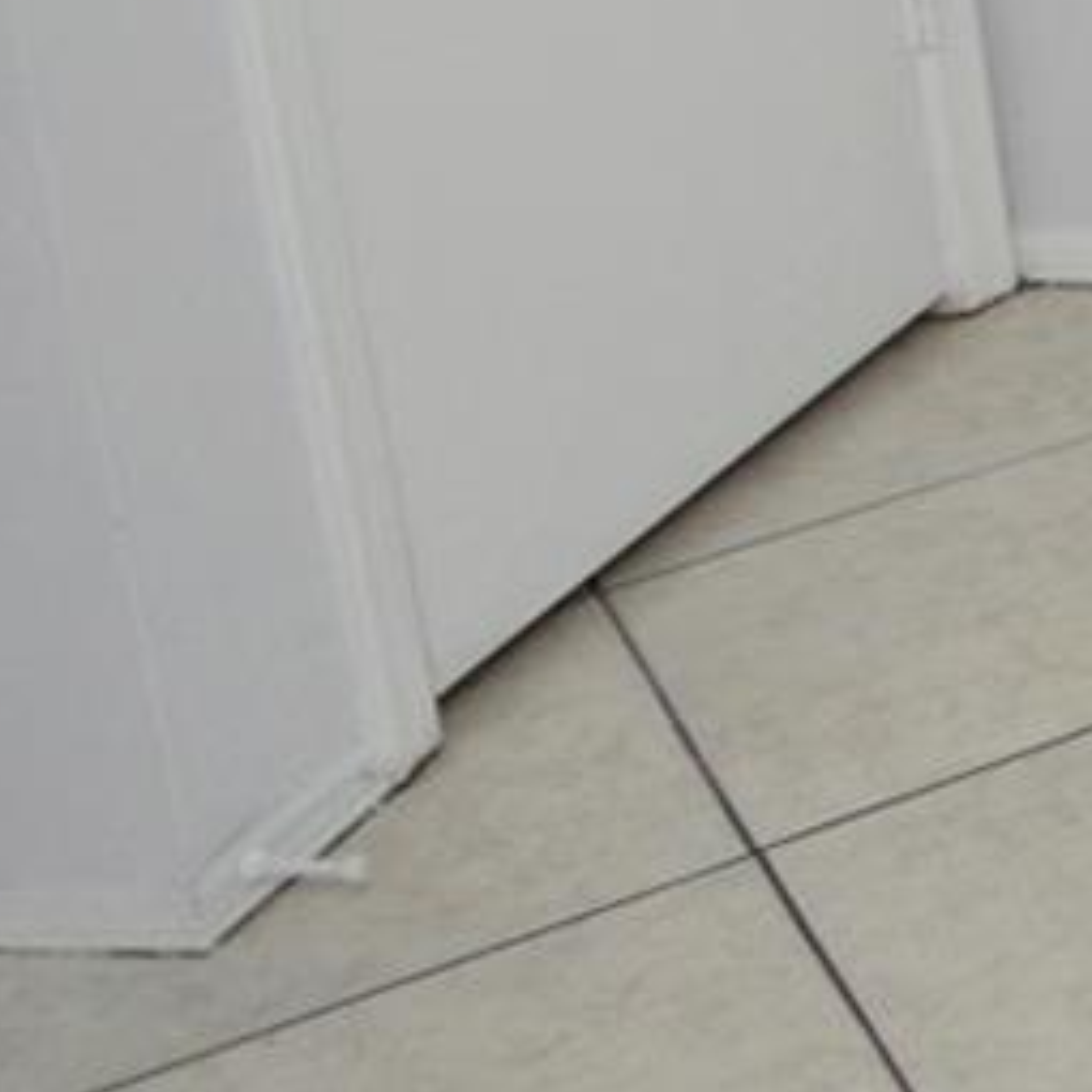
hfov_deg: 11.2
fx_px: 3426
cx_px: 3289
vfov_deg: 16.5
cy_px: -533
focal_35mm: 96
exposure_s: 1/60
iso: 800
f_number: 4
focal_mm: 12
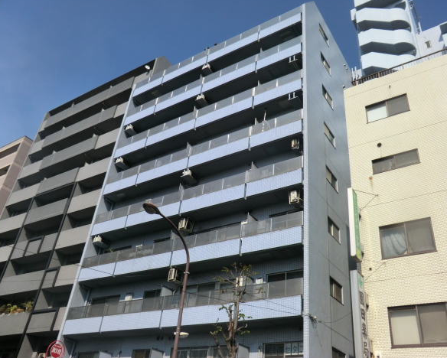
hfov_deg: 57.1
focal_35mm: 31
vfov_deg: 47.2
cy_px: 178
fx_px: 410
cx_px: 239
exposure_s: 1/320
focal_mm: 5.2
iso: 80
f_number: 7.9
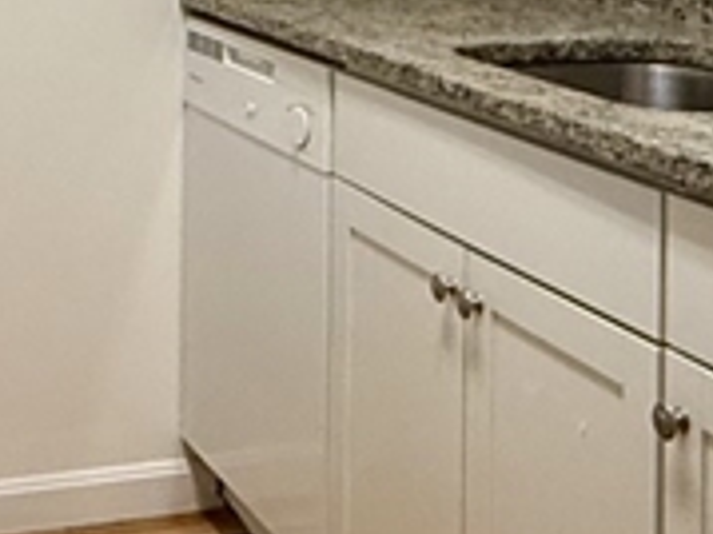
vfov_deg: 17.1
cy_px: -207
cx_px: 151
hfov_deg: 24.1
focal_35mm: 80
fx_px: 1647
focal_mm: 2.22
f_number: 2.2
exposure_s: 1/120
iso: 320
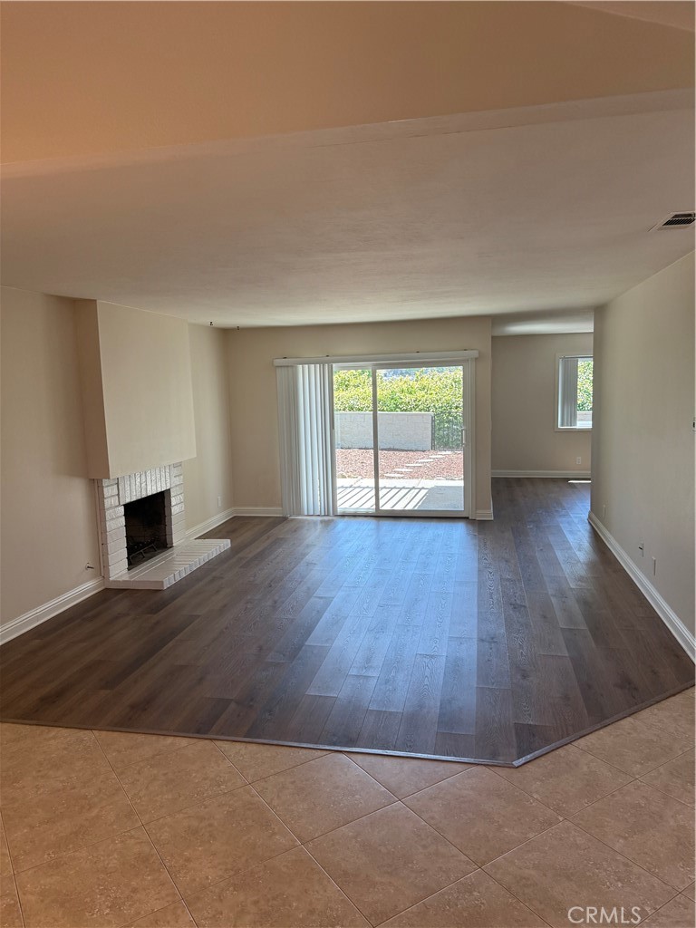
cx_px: 348
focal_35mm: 24
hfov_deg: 56.8
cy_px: 464
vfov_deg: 71.6
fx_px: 643
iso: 125
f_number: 1.78
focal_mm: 6.76
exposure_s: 1/235
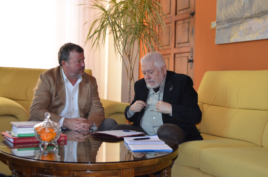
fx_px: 345
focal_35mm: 46
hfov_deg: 42.4
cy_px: 88
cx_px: 134
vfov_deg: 28.8
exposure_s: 1/60
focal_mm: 31
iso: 1400
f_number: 4.2
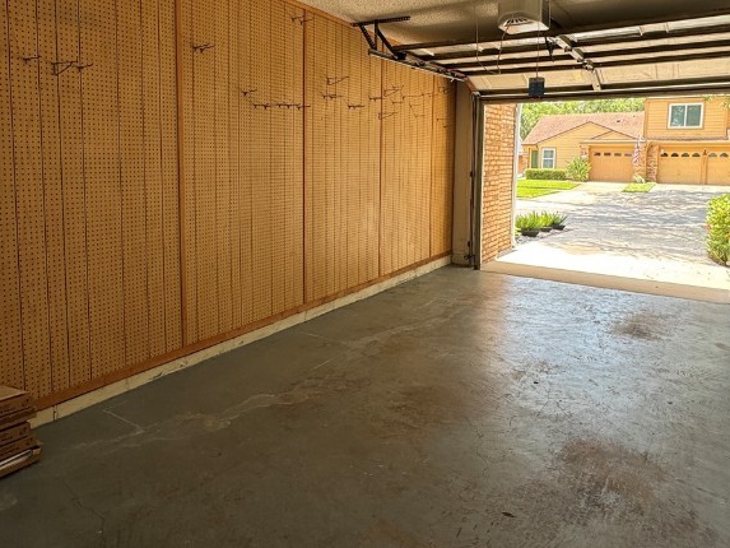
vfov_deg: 54.3
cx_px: 349
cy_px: 204
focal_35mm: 25
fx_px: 527
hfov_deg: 69.3
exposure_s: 1/113
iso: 40
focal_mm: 2.22
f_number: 2.2
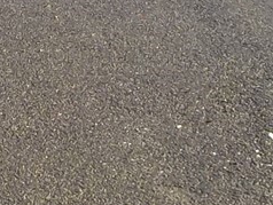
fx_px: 2013
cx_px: 16
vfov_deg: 5.7
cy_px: -197
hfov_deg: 7.7
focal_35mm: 255
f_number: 3.7
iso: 125
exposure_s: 1/400
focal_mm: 5.2
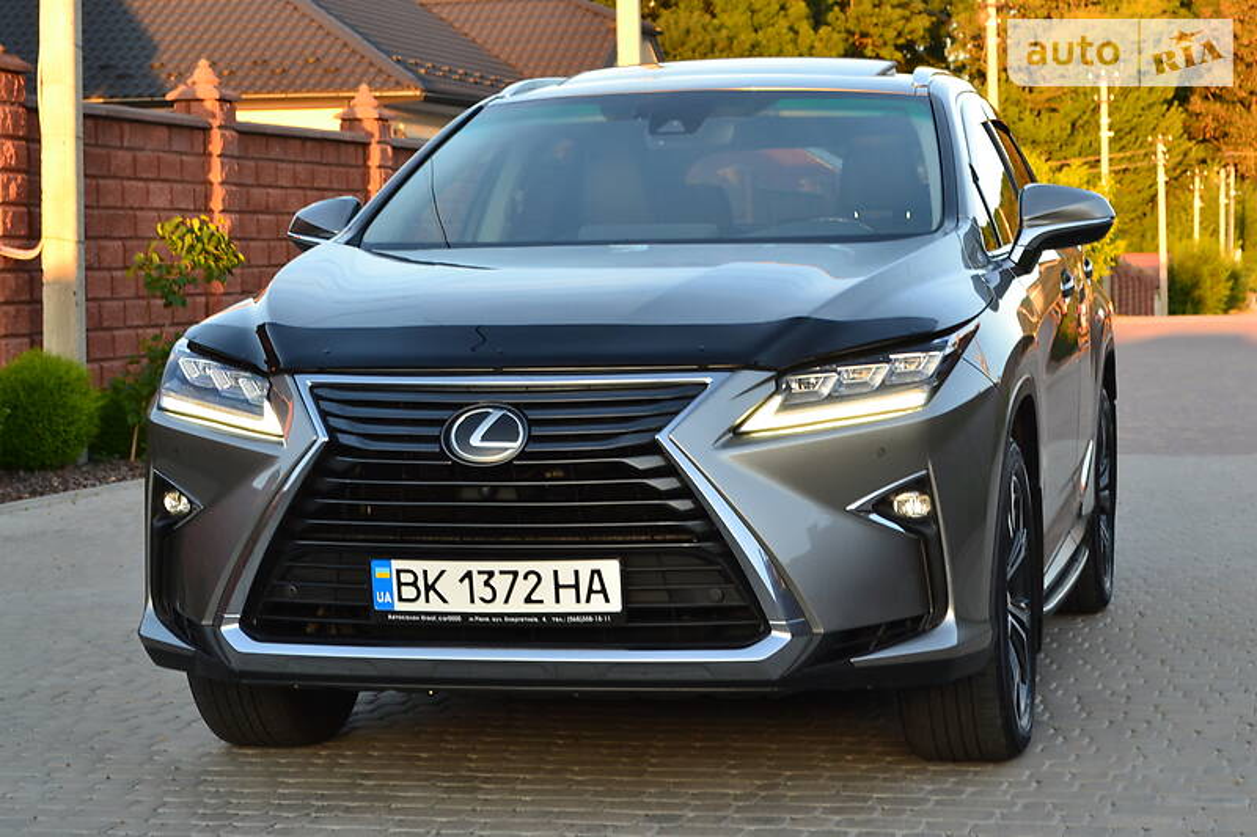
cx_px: 628
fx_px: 2880
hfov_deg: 24.6
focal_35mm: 82
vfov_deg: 16.5
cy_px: 418
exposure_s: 1/60
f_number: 8
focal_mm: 55
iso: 500
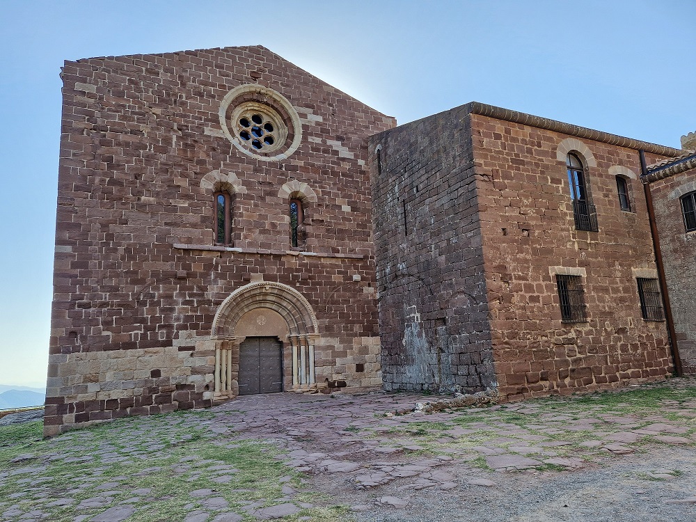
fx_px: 462
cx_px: 348
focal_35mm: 23
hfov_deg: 73.9
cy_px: 261
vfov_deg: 58.9
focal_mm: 5.54
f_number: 1.8
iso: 50
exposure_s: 1/403
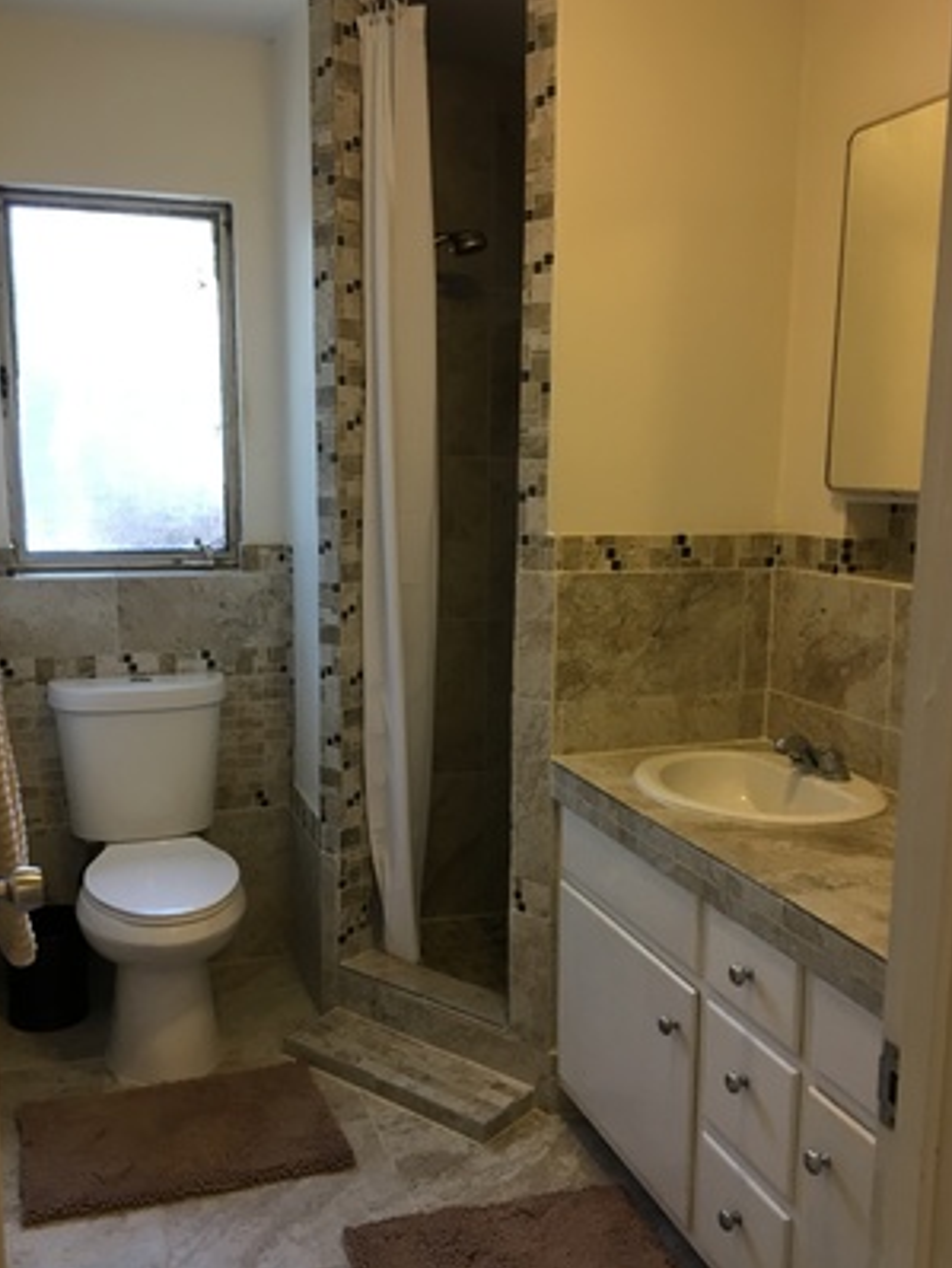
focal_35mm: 33
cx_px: 443
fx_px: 1209
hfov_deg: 43.0
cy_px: 667
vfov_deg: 55.3
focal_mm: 4.15
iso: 64
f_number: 2.2
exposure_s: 1/30
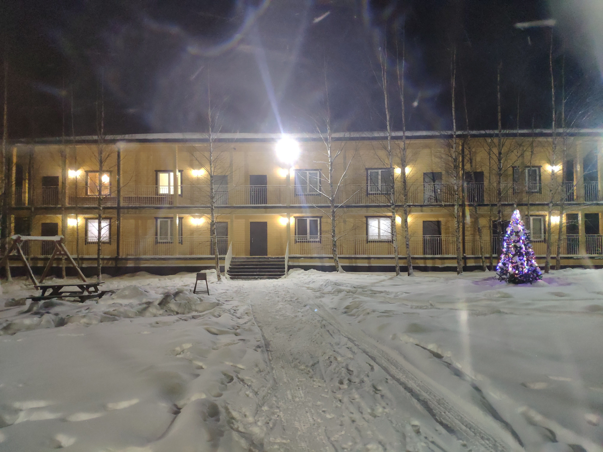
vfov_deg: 63.4
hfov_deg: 79.0
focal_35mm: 21
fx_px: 366
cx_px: 302
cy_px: 226
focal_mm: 4.22
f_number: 1.8
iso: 1850
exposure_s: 1/17
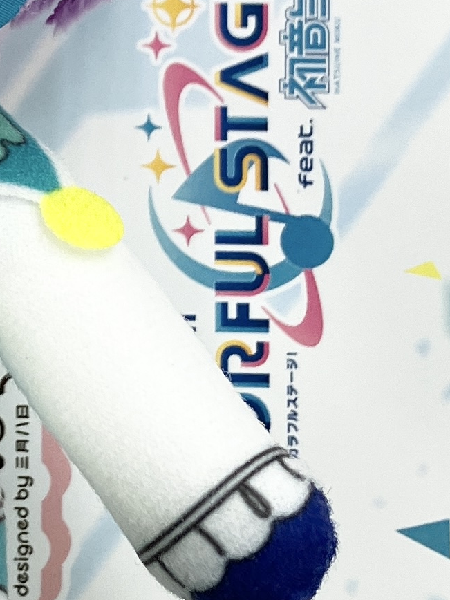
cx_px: -142
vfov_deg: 15.0
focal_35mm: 130
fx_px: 2253
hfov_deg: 11.1
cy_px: 93
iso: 50
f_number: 1.8
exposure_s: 1/120
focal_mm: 3.99
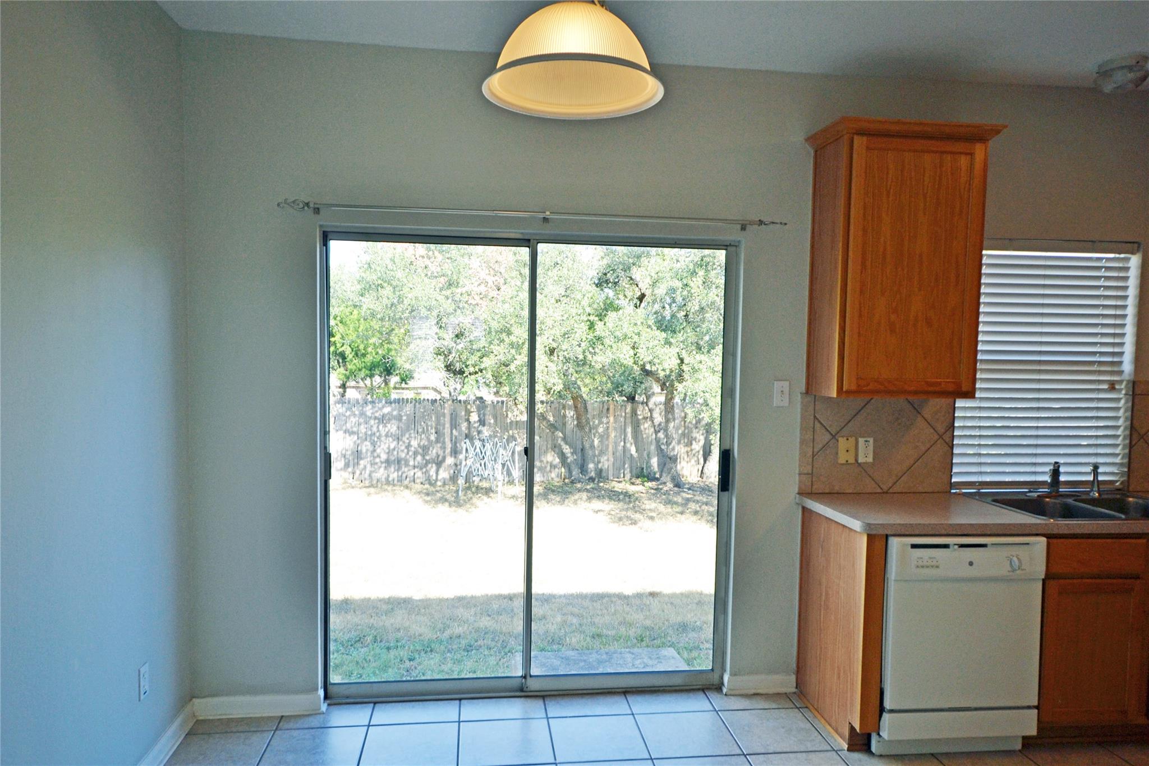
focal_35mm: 24
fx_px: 766
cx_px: 574
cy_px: 383
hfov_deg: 73.7
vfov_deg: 53.1
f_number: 5.6
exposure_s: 1/125
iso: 250
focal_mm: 16
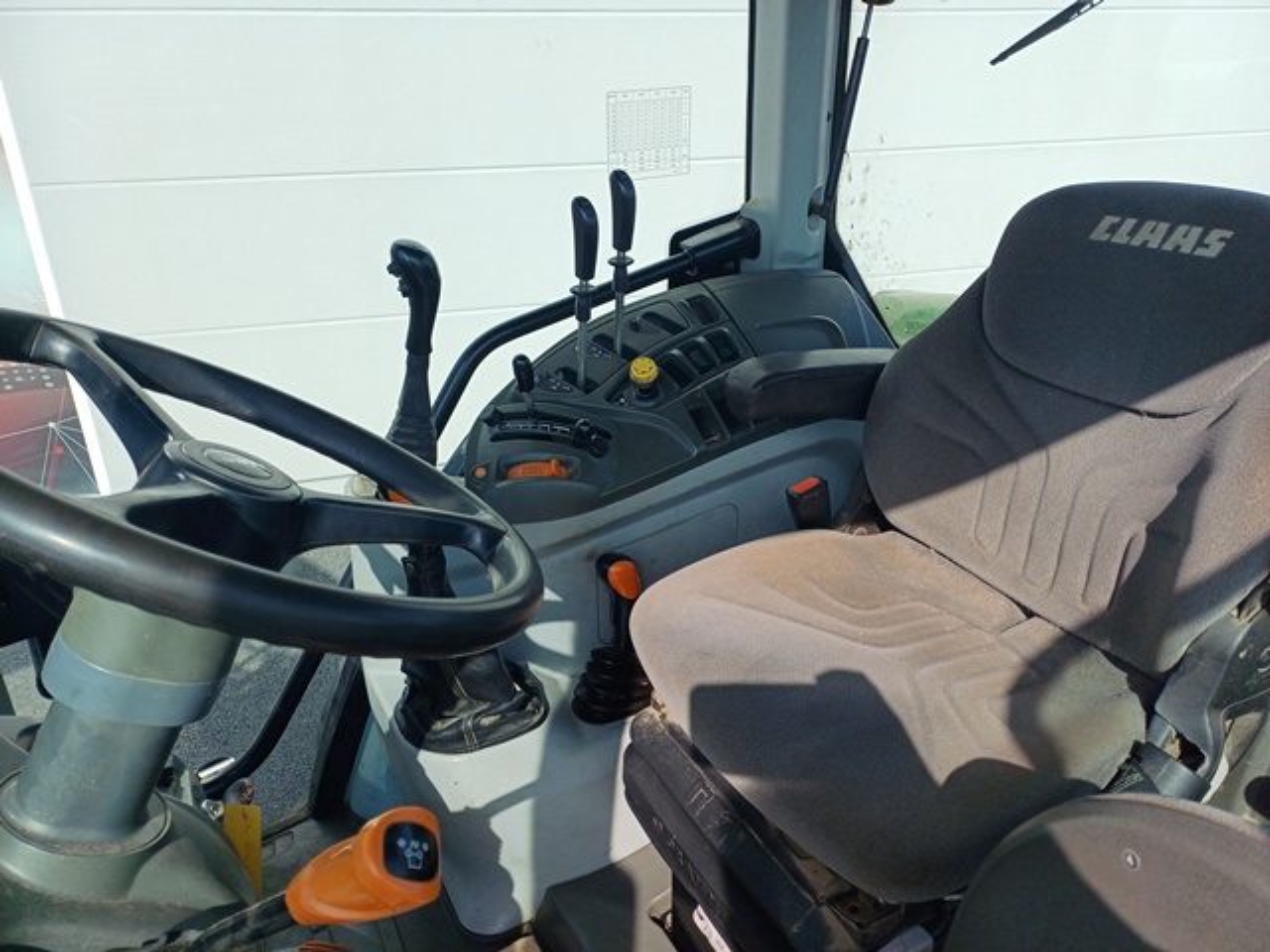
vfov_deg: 54.9
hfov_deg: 69.4
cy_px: 476
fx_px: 917
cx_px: 635
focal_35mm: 25
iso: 50
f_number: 1.8
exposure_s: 1/1024
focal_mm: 4.65
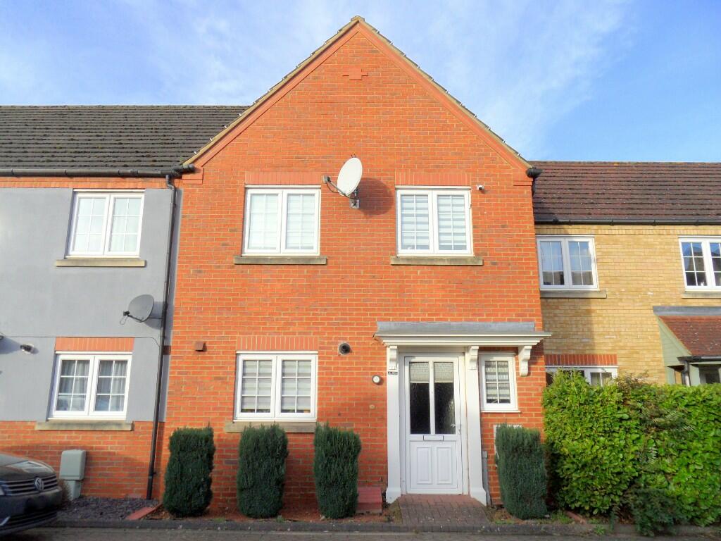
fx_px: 500
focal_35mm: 24
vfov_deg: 56.8
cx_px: 360
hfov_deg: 71.6
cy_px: 270
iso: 80
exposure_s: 1/750
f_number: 3.2
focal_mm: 3.9
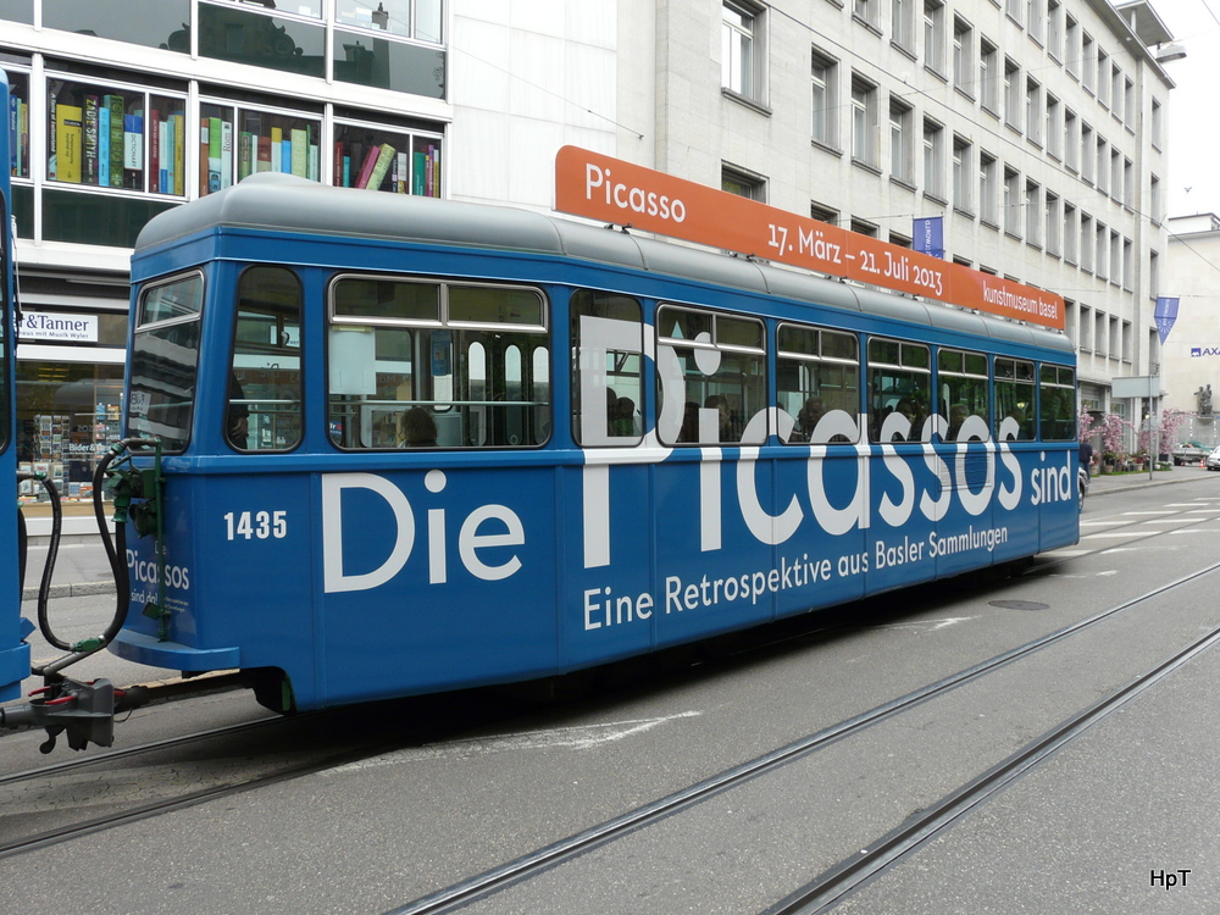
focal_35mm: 28
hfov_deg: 63.4
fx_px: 987
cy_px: 458
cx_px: 610
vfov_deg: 49.7
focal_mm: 4.6
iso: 100
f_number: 4
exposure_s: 1/160
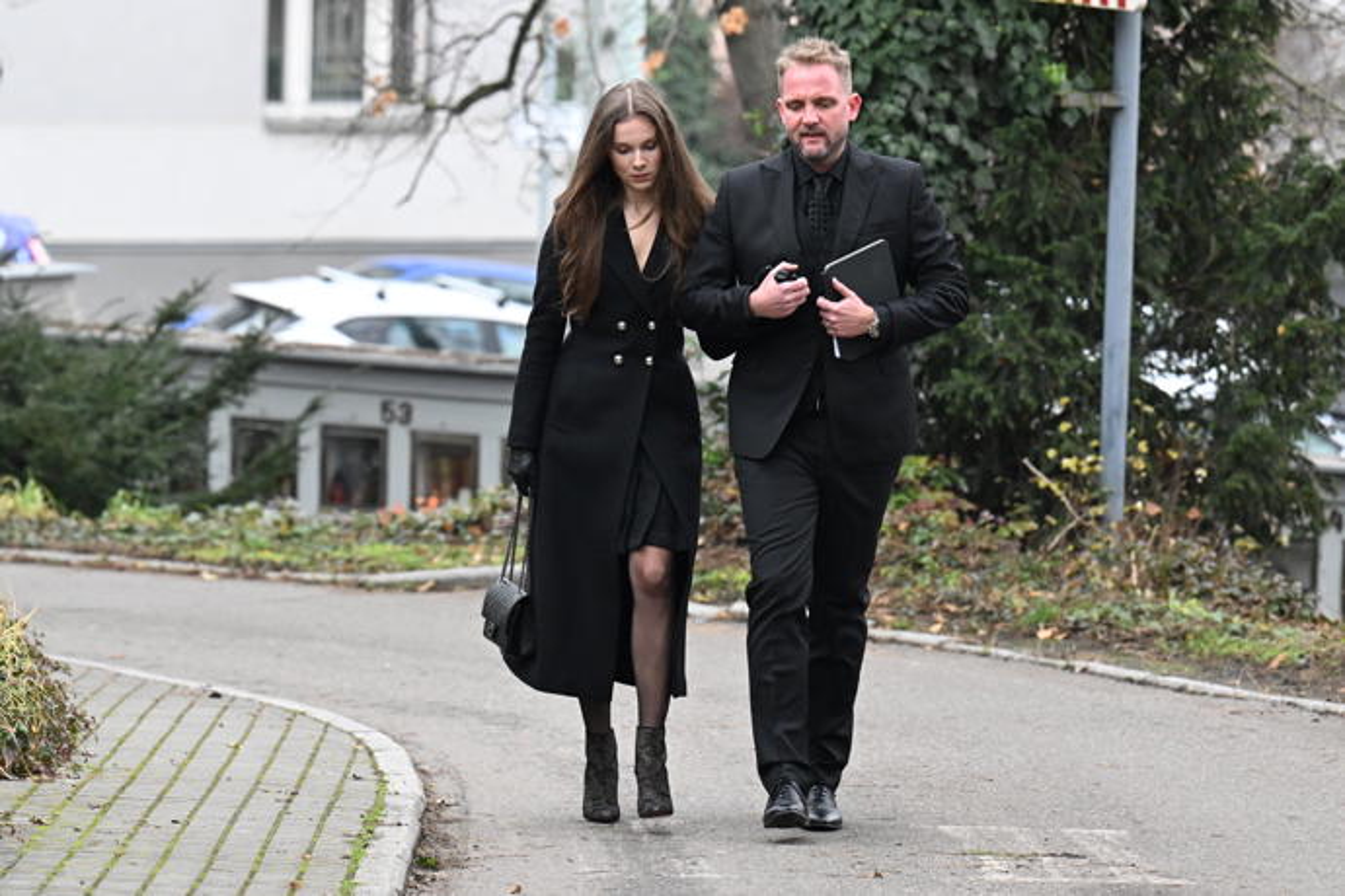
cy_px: 448
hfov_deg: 7.9
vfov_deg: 5.2
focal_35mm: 262
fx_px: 9788
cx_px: 672
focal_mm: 175
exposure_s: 1/500
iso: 2000
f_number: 4.5
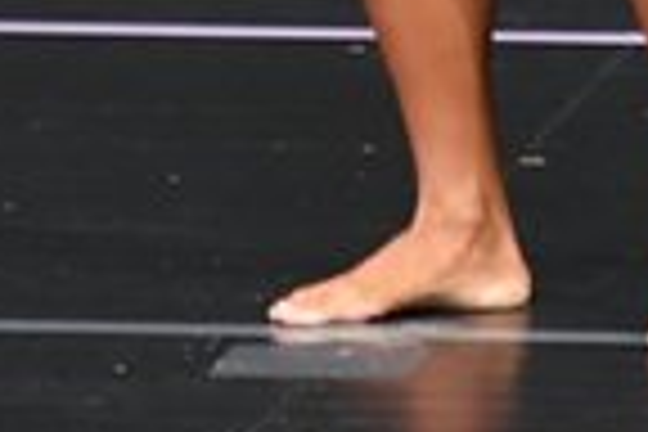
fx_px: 33315
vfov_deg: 0.7
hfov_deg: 1.1
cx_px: 920
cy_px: -612
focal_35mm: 1851
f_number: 5.6
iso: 4000
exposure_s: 1/400
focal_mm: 230
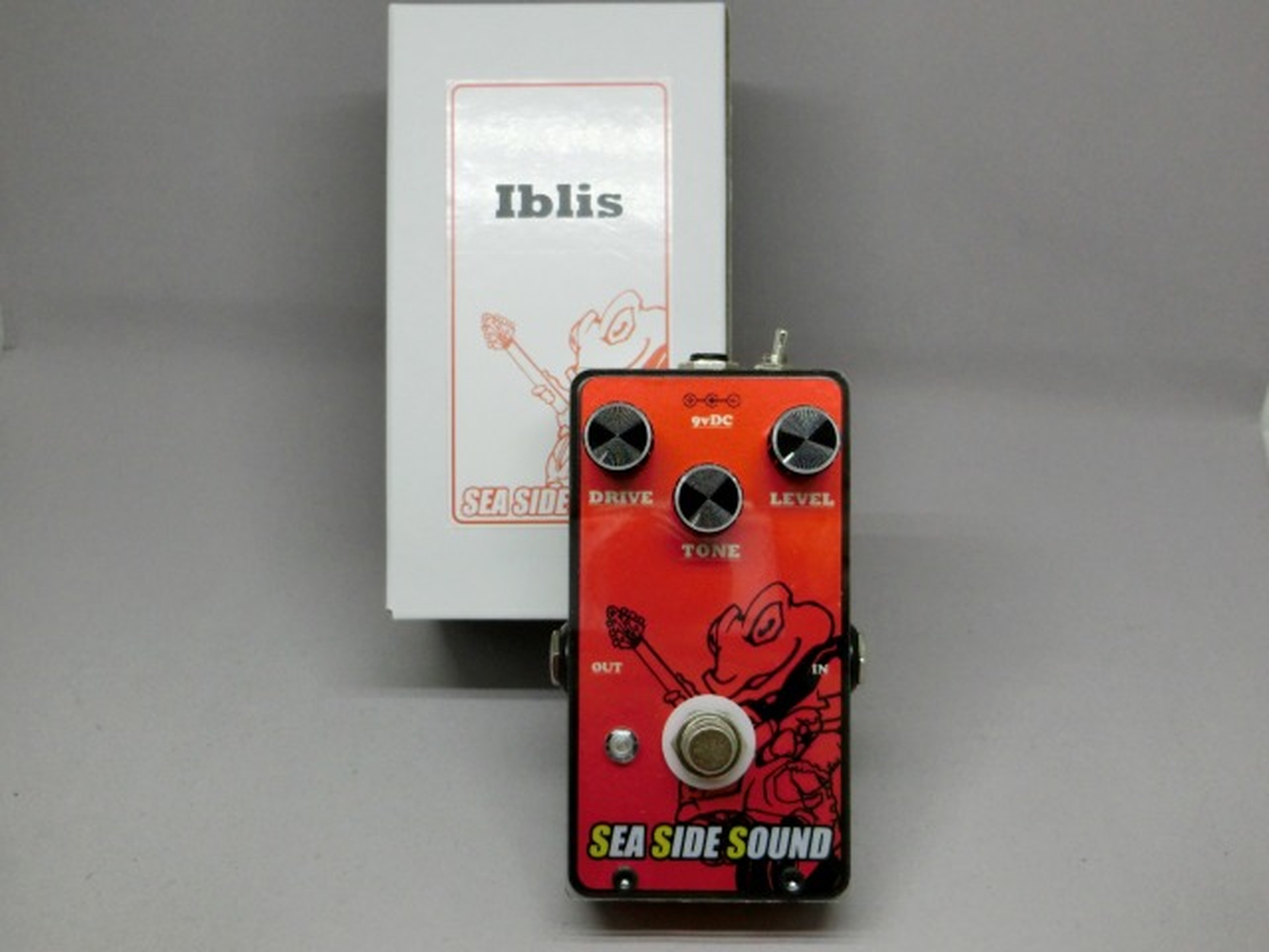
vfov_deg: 28.0
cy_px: 476
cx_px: 634
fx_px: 1906
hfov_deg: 36.8
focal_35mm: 52
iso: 200
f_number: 4.7
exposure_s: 1/125
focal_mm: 9.3
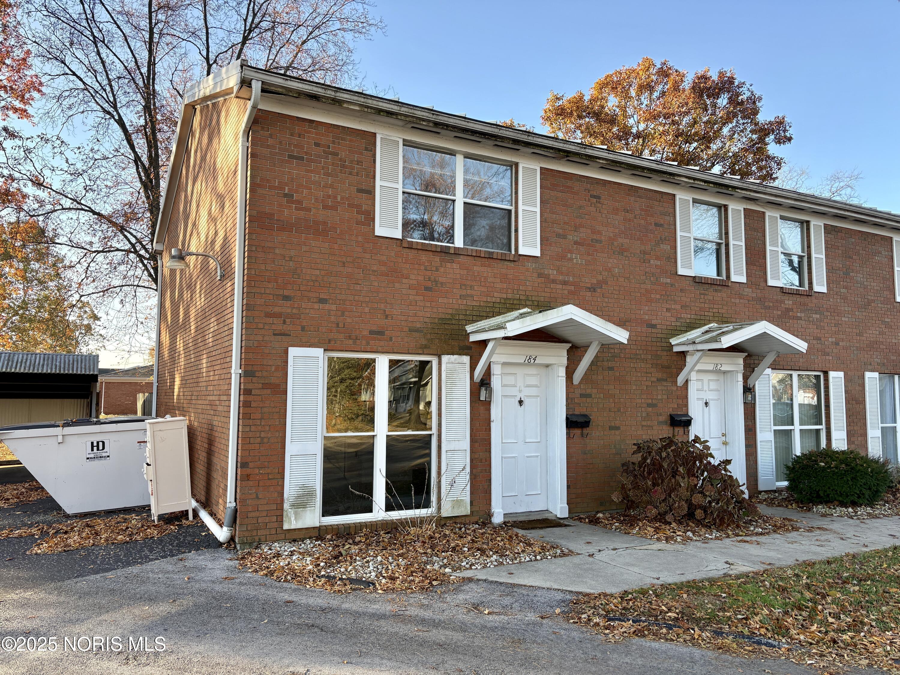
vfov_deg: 53.1
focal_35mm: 26
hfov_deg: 67.3
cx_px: 450
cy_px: 338
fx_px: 676
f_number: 1.6
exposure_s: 1/515
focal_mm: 5.96
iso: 64
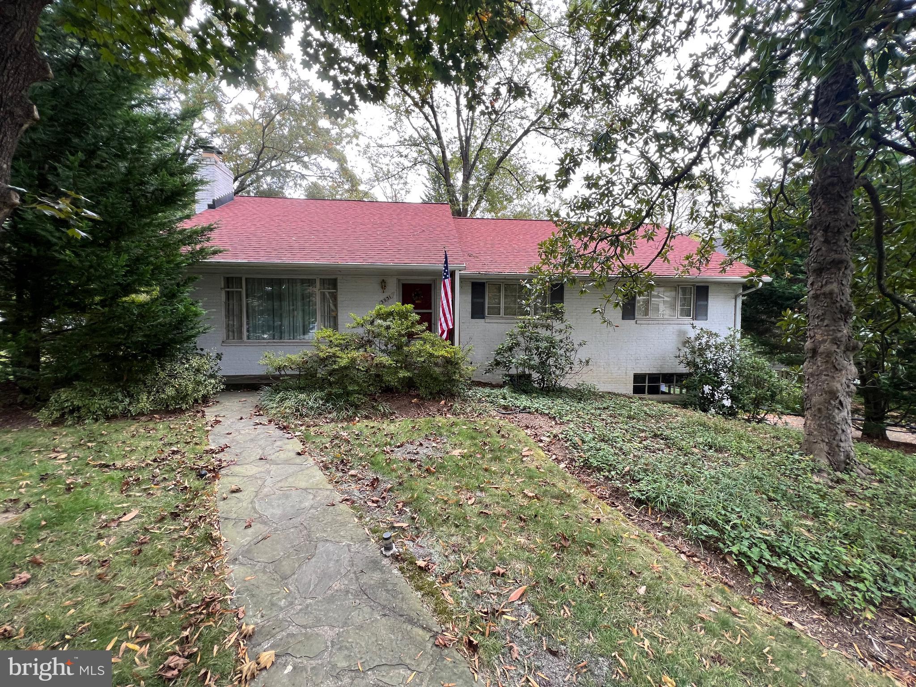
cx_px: 458
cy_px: 344
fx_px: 344
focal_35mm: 13
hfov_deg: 106.2
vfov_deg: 89.9
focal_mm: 1.57
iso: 80
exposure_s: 1/99
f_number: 1.8
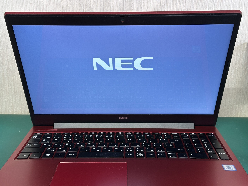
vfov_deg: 30.3
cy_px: 93
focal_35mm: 48
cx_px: 124
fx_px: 344
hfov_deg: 39.7
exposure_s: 1/33
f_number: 1.78
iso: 200
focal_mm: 6.86
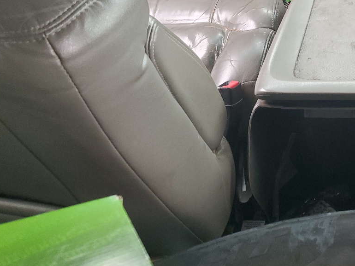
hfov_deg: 32.7
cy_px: -9
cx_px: 355
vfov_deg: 25.5
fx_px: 554
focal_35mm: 54
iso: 93
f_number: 1.5
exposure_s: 1/120
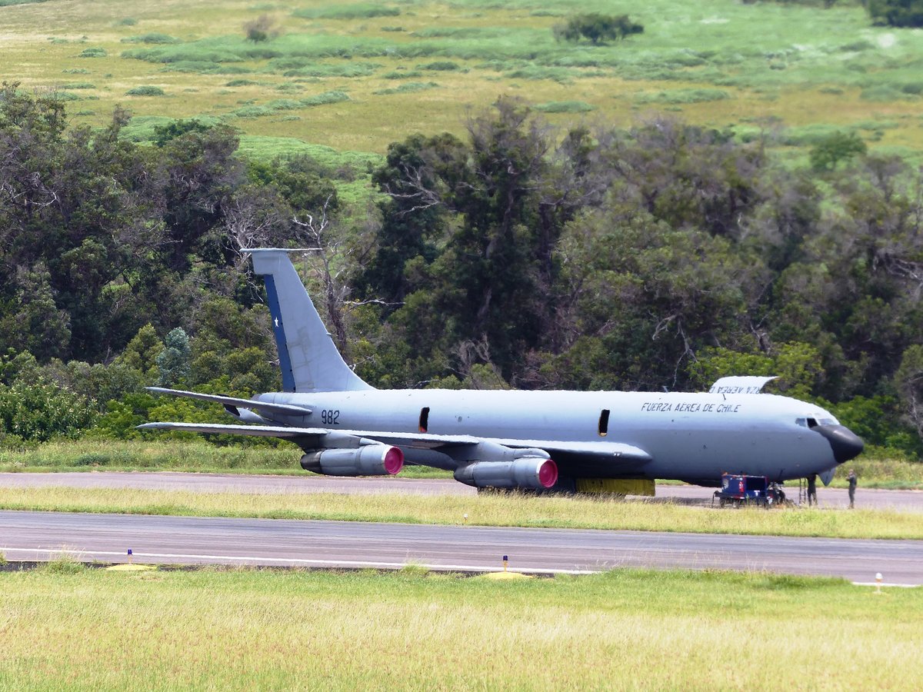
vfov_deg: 6.0
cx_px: 462
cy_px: 346
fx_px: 6639
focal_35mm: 249
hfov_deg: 8.0
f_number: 4
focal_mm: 44.8
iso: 100
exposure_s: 1/640
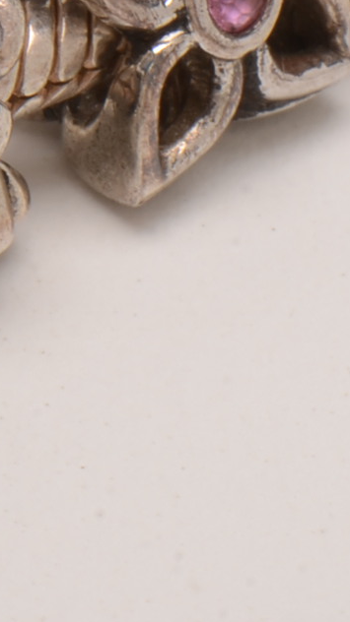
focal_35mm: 520
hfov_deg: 2.3
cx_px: 65
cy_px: -91
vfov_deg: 4.1
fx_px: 8589
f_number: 29
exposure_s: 1/160
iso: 100
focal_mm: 85
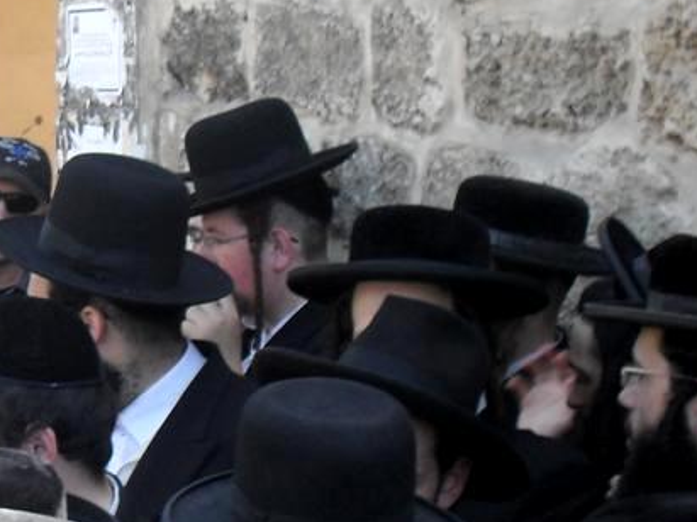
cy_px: 353
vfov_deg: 12.1
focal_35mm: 122
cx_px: -95
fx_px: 2456
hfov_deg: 15.7
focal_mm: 8.1
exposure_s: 1/180
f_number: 3.1
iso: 80
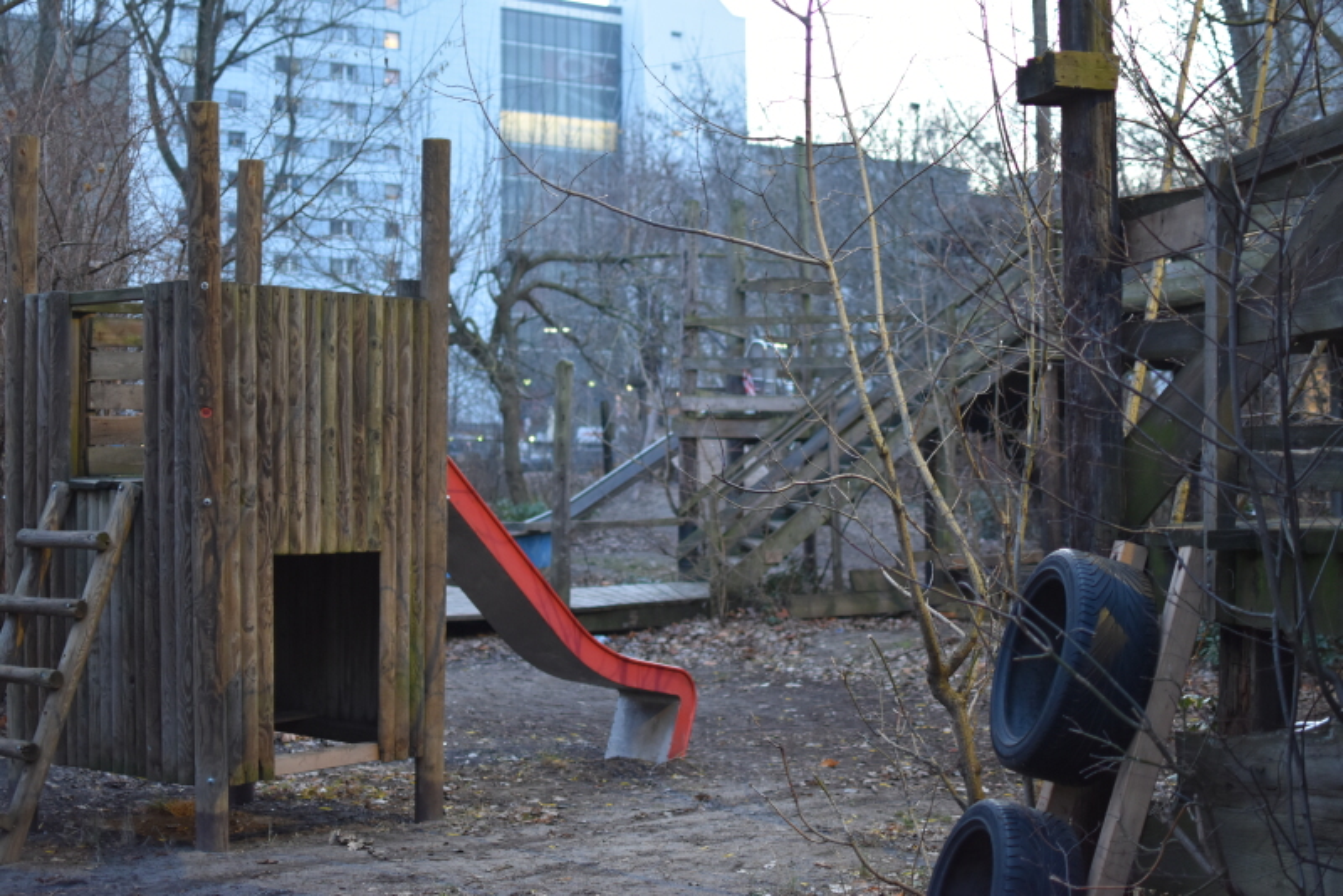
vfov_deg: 25.8
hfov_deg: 37.8
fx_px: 1959
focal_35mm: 52
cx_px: 672
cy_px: 448
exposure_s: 1/60
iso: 1000
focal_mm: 35
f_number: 1.8
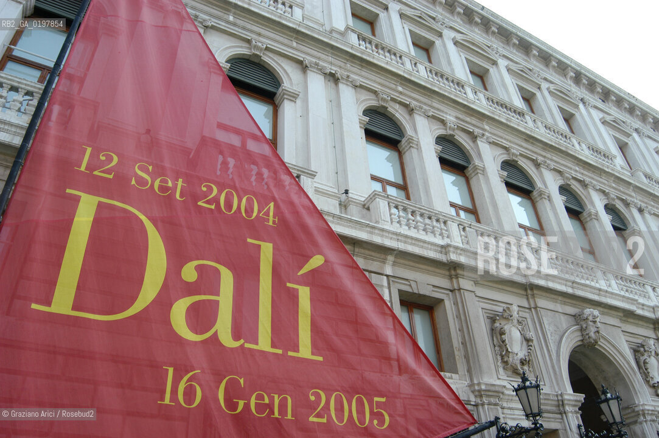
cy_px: 219
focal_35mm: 27
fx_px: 494
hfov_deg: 67.4
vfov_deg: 47.8
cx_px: 330
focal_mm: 18
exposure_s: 1/125
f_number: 8
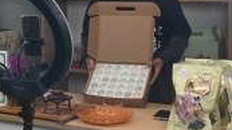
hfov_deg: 24.4
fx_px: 535
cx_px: 94
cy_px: -6
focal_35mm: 87
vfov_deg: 13.6
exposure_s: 1/500
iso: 1600
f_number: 4
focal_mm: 24
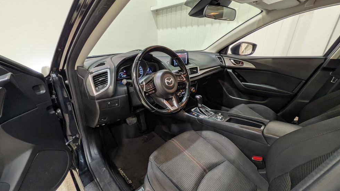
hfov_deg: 99.4
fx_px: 144
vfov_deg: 66.9
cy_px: 105
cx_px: 167
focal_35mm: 16
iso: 67
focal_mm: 1.83
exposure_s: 1/33.3
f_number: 2.2
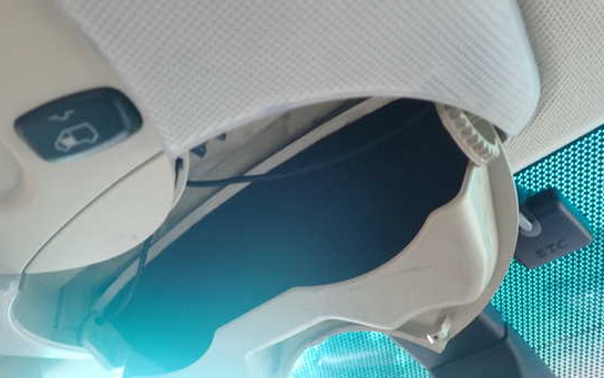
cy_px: 207
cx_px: 274
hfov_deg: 55.2
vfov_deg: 36.3
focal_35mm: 35
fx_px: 576
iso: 200
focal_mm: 5.4
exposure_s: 1/50
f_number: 2.3
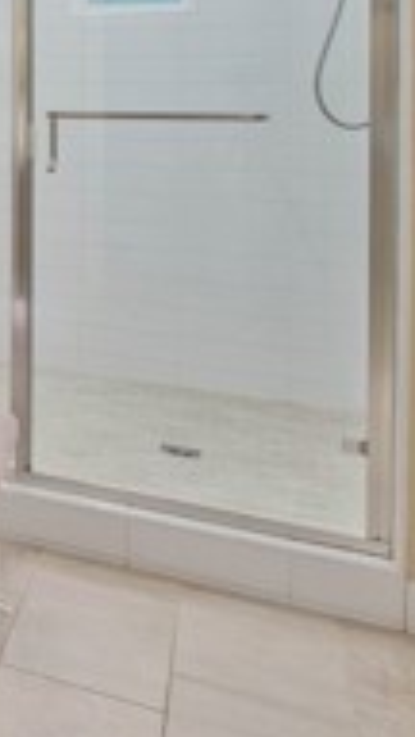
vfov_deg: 35.0
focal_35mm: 56
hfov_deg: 13.4
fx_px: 1096
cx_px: -661
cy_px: 71
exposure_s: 1/320
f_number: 7.1
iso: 400
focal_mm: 16
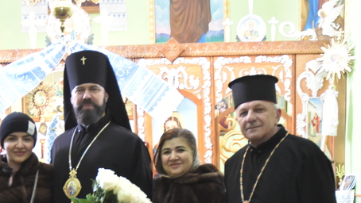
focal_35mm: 70
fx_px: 670
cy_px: 262
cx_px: 86
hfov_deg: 29.6
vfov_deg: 16.4
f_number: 3.5
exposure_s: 1/30
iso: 1800
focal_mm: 18
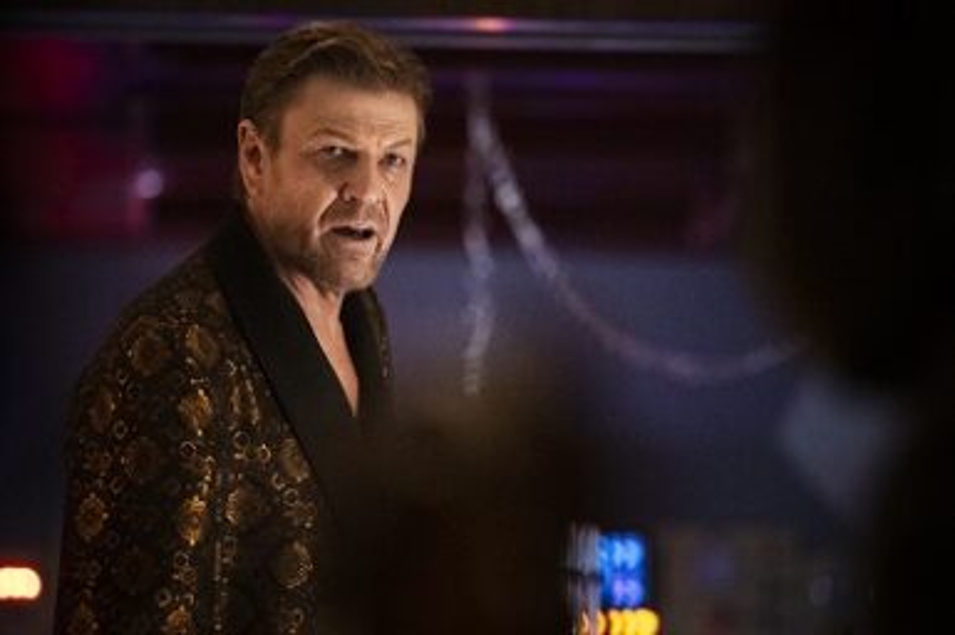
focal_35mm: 202
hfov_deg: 10.2
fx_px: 5354
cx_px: 478
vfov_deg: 6.8
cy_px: 318
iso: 12800
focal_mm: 135
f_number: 1.8
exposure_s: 1/125
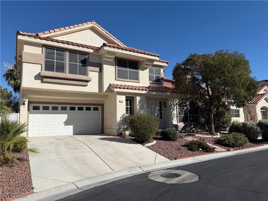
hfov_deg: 71.6
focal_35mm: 24
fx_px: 186
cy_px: 100
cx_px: 134
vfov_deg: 56.8
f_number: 1.78
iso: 80
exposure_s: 1/8130
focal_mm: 6.76
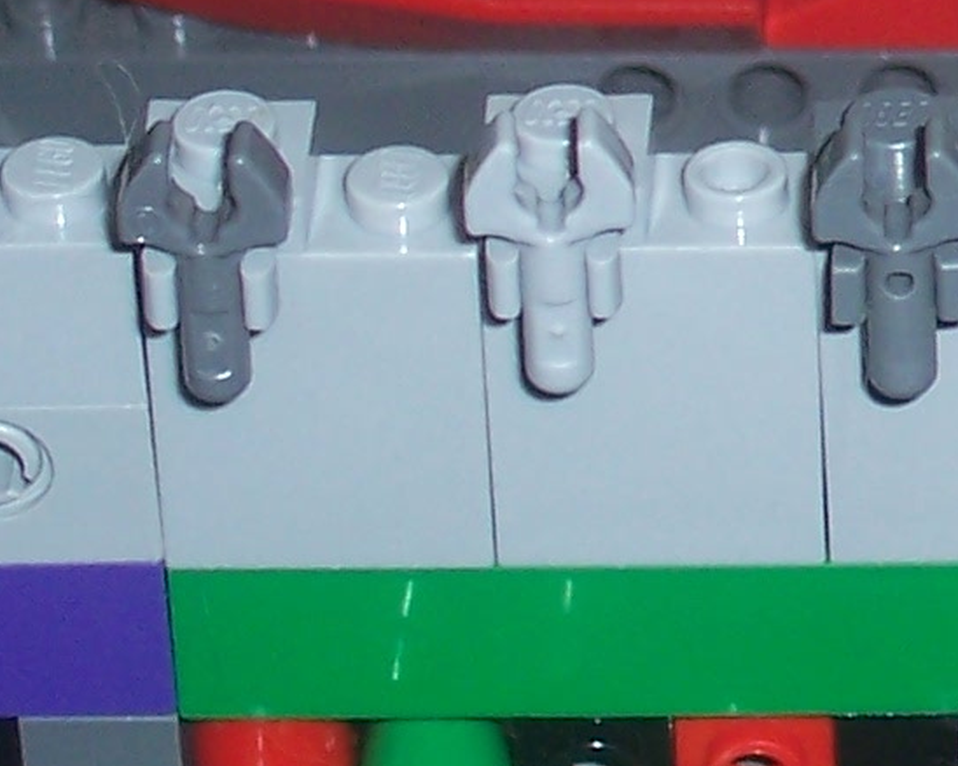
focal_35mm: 301
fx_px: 8531
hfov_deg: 6.2
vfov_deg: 5.1
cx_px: 2115
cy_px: -271
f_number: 4
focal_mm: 10.8
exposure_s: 1/90
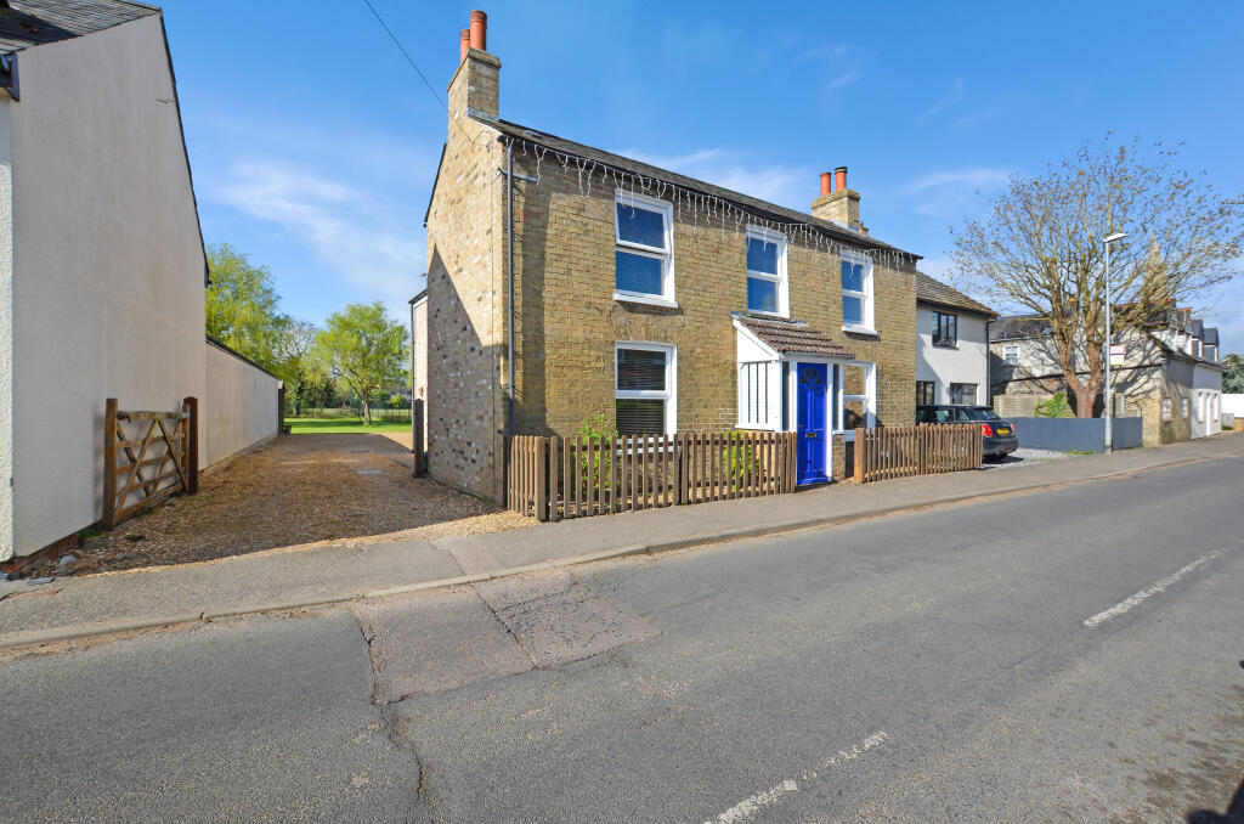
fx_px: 517
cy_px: 412
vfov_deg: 77.1
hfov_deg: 100.5
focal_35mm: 15
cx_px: 622
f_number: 8
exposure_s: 1/250
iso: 100
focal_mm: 10
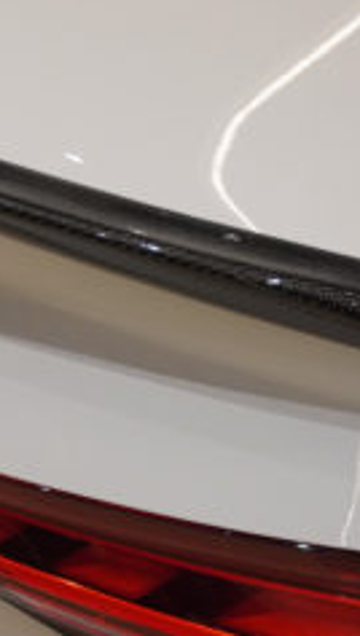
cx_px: 24
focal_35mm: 113
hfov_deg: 10.7
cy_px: 114
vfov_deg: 18.8
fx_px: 1904
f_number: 4
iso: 640
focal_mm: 23
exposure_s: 1/160
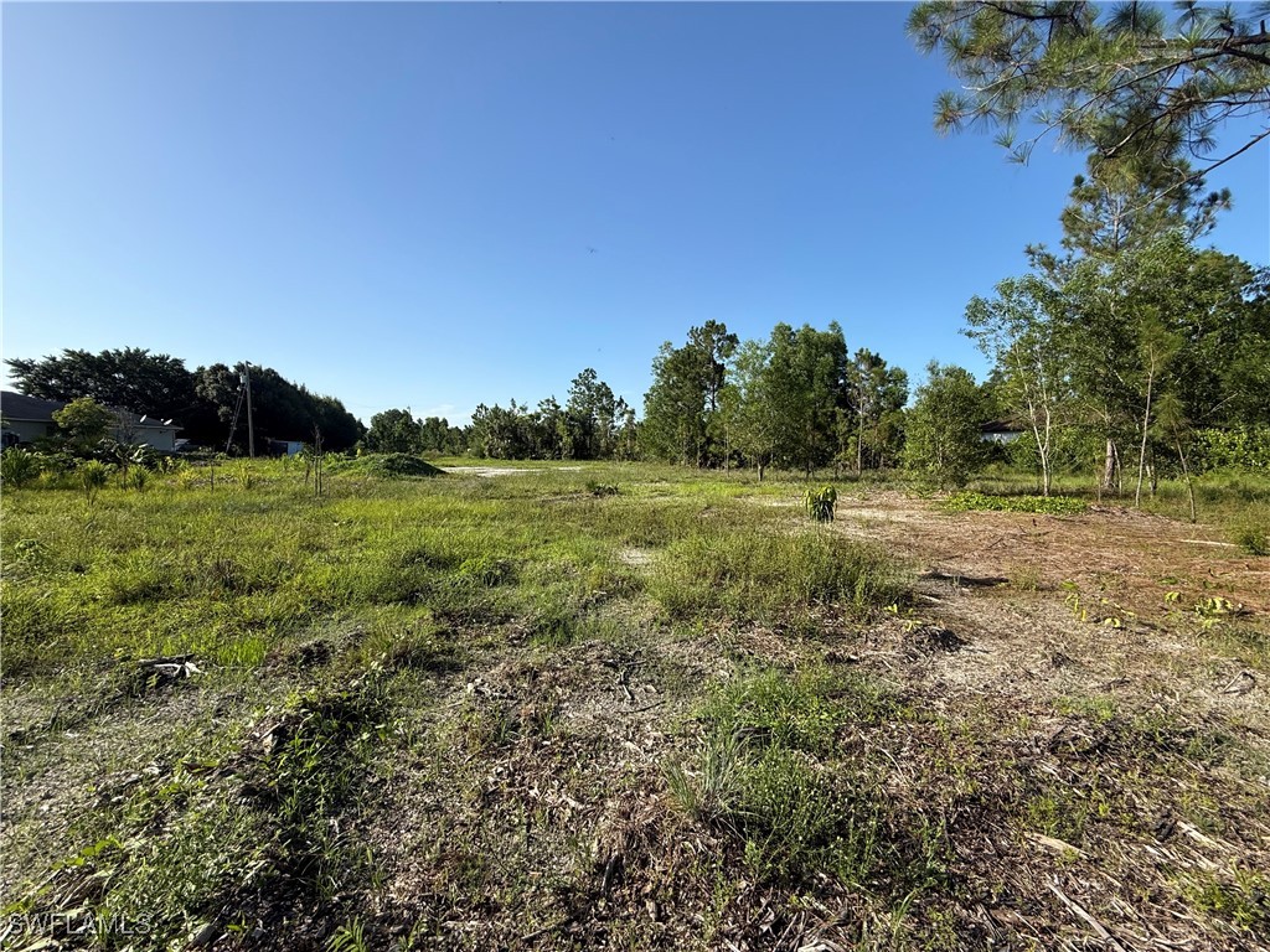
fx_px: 514
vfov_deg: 85.7
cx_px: 635
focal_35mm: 14
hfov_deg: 102.1
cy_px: 476
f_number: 2.2
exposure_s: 1/1399
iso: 50
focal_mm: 2.22
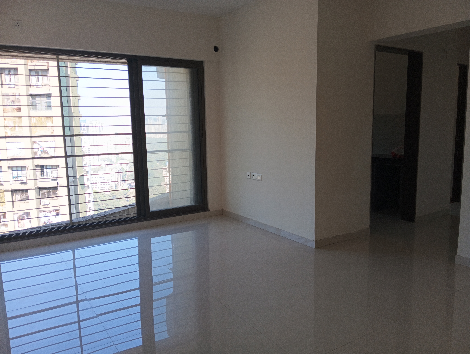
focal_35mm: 28
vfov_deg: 49.9
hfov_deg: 63.4
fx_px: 381
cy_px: 177
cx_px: 235
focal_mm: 4.22
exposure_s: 1/100
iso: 56
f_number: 1.8
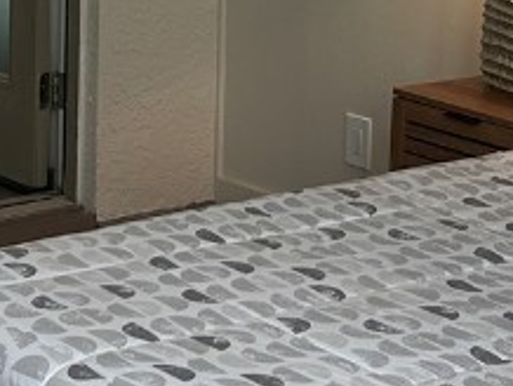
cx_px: 266
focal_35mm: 122
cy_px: -78
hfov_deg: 16.1
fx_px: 1810
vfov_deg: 11.9
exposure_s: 1/120
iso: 50
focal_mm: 5.7
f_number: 1.5
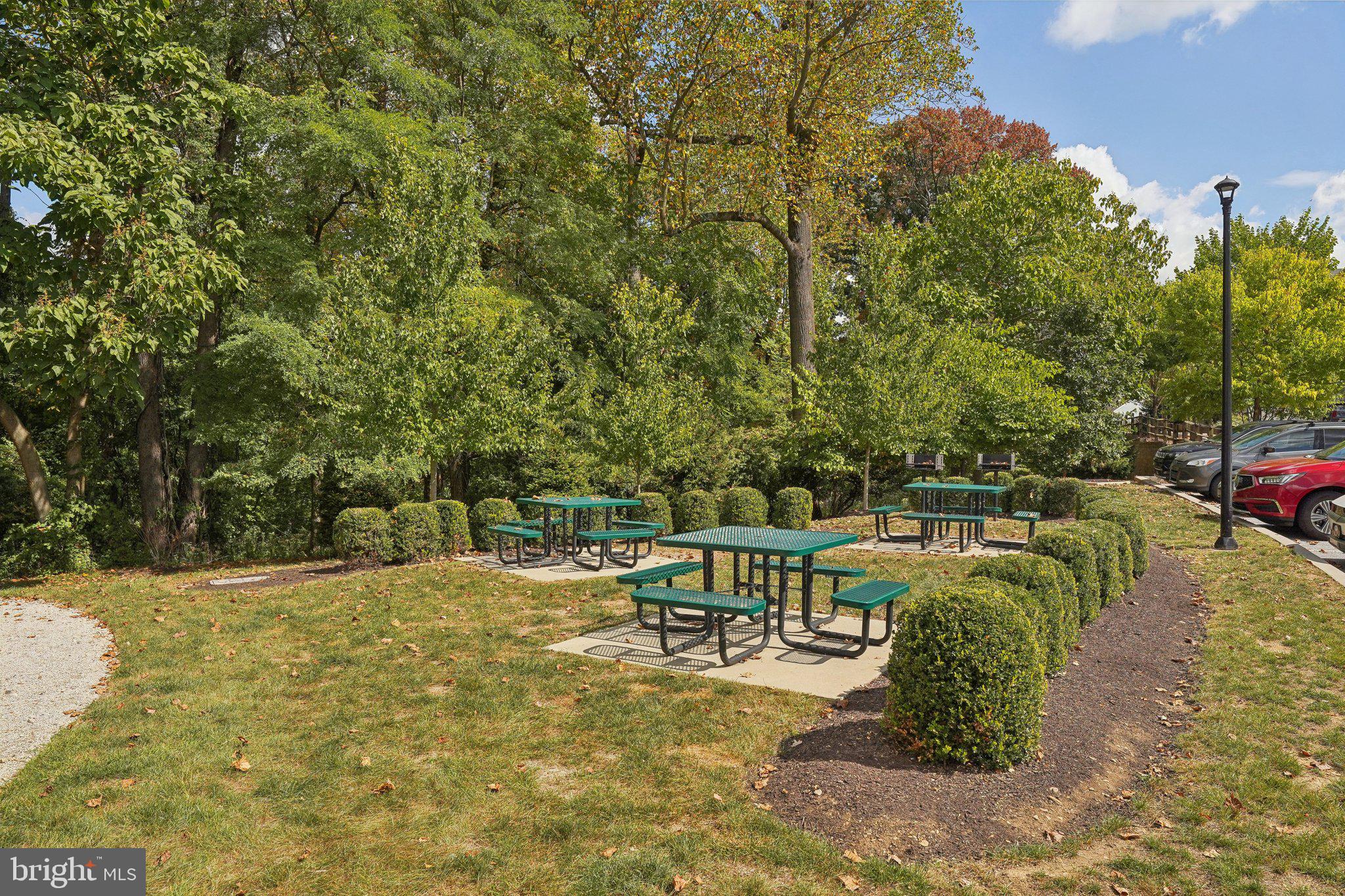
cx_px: 672
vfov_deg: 53.1
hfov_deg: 73.7
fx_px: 897
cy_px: 448
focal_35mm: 24
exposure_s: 1/2000
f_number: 8
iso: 500
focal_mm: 24
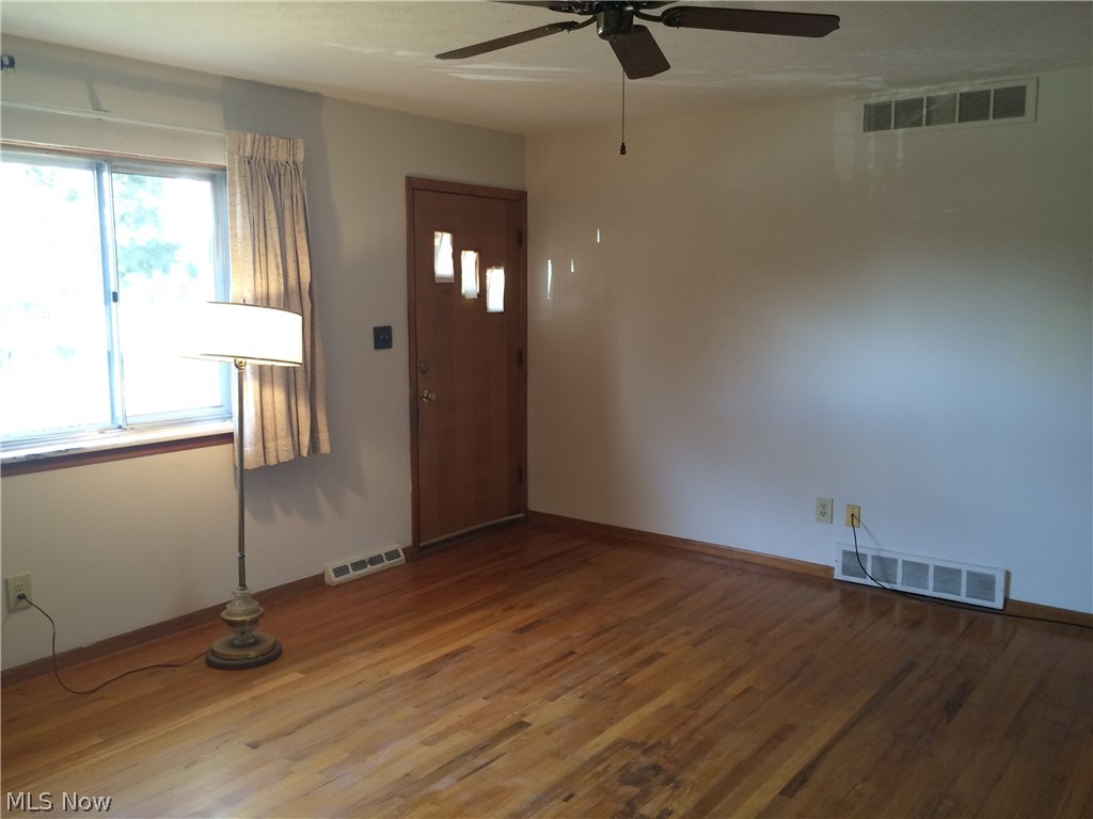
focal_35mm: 29
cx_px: 546
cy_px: 410
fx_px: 916
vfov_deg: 48.2
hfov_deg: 61.7
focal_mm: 4.15
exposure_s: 1/30
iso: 40
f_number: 2.2
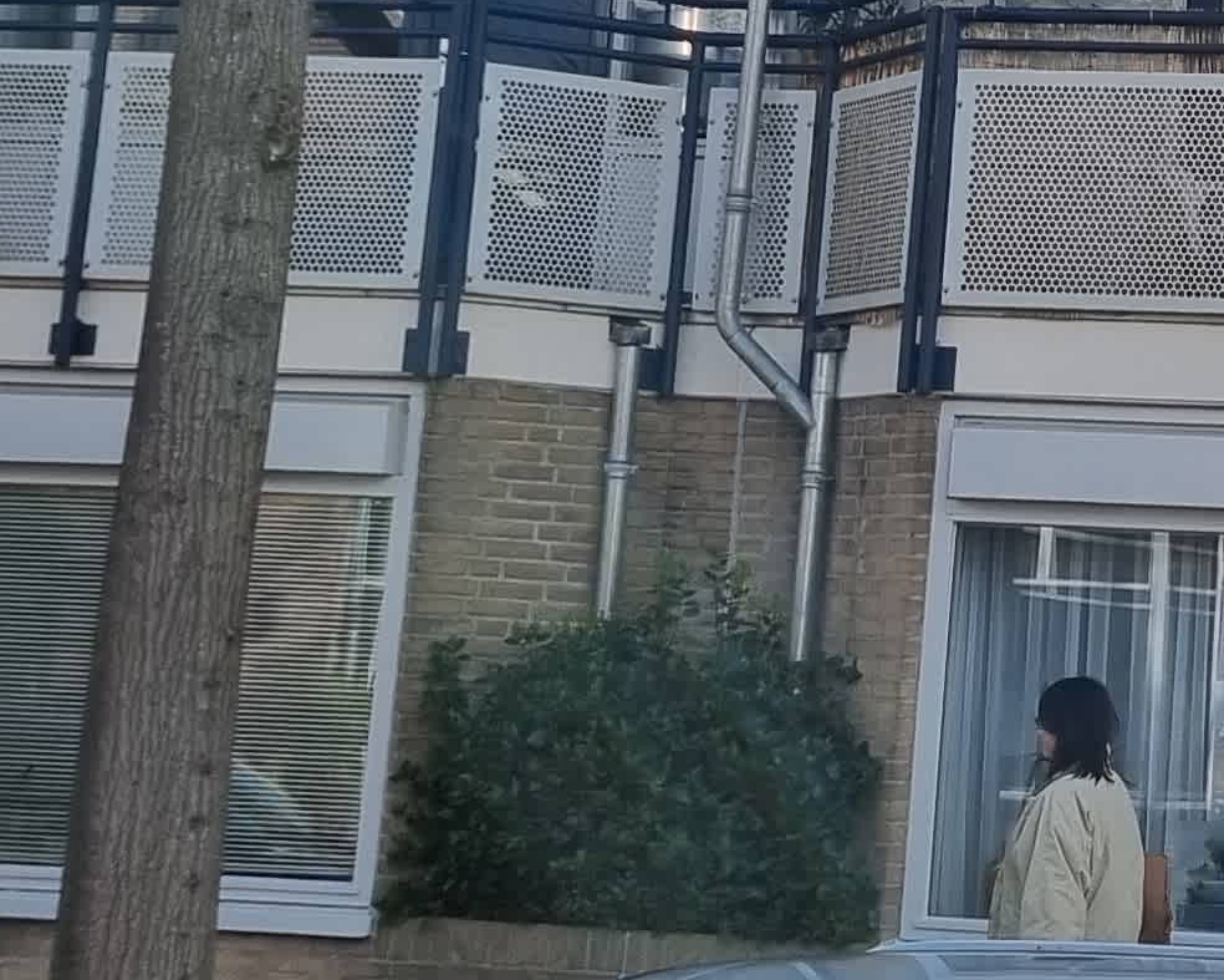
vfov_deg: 14.5
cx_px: 1523
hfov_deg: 17.5
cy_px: -36
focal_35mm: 104
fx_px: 3767
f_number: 1.8
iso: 50
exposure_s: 1/1456
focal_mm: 5.4
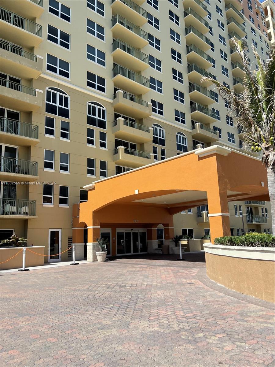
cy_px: 184
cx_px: 138
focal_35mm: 25
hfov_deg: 54.9
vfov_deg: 69.4
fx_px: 265
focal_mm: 5.1
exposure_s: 1/2924
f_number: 1.6
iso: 32
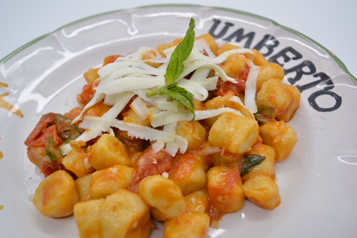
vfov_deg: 38.3
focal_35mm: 34
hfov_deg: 55.1
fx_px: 342
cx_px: 178
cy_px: 119
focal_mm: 23
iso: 200
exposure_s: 1/200
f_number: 5
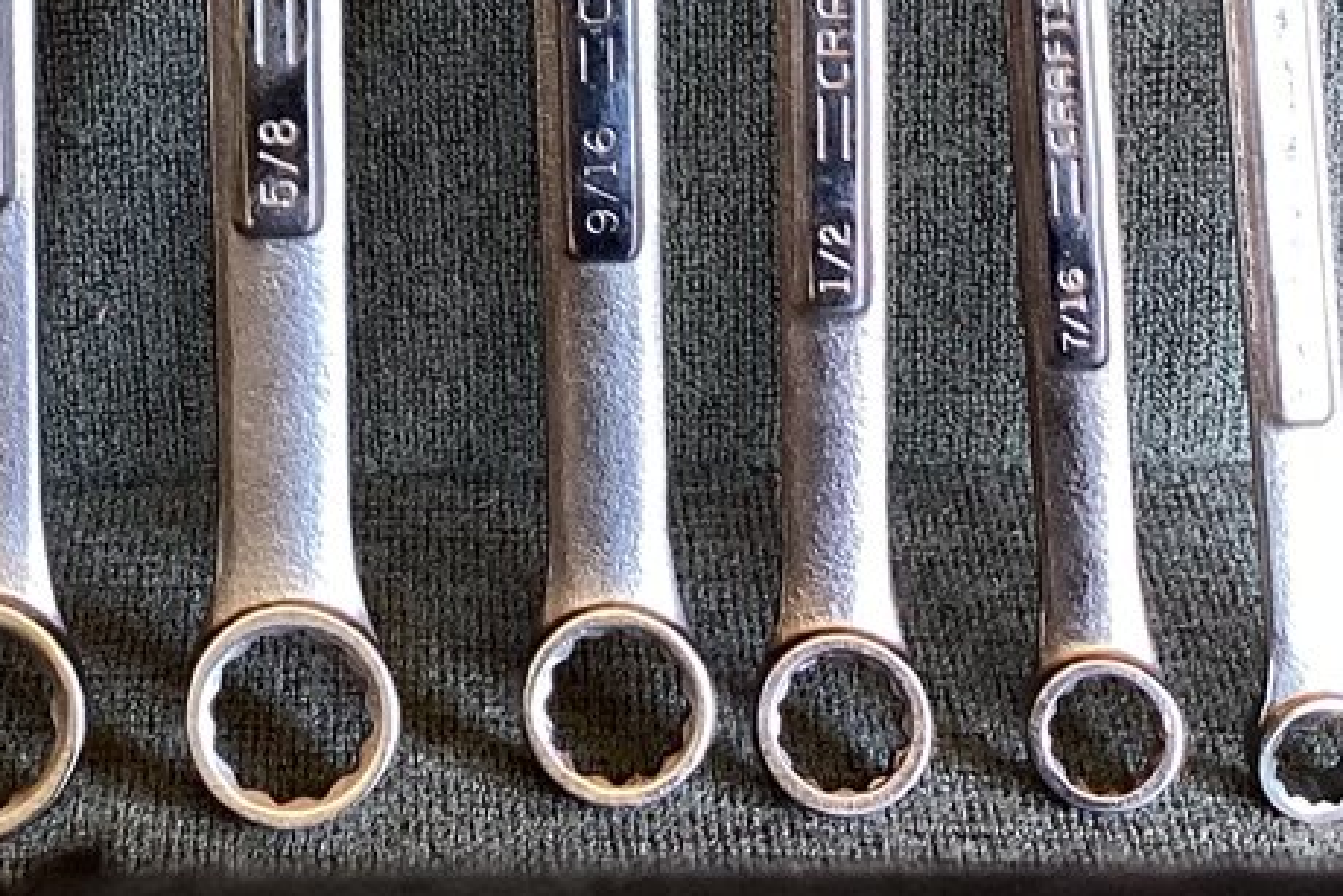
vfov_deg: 12.4
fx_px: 3955
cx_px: 282
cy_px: -407
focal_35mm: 106
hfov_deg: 19.1
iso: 80
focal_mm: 3.3
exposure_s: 1/50
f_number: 2.4
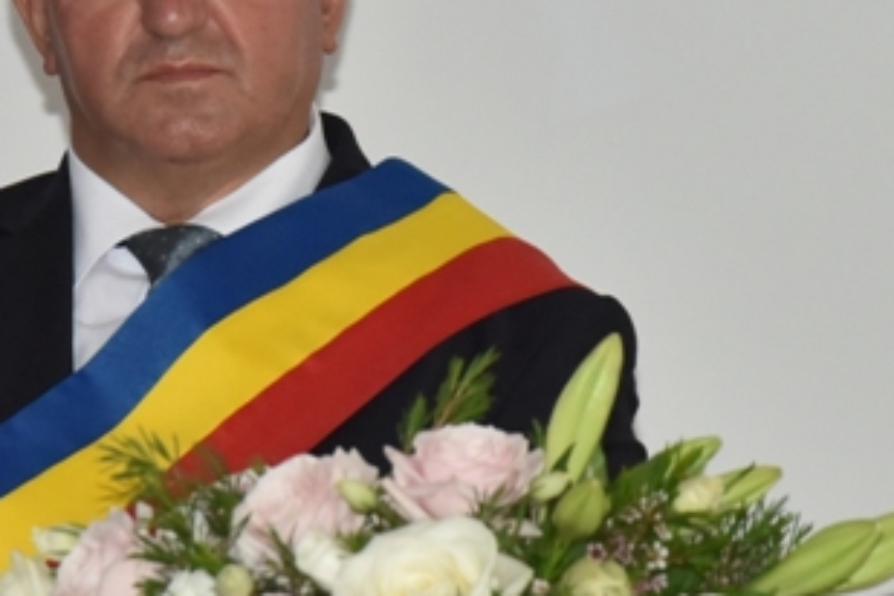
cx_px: 252
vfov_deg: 3.5
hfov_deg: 5.2
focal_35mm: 398
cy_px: 85
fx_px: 9883
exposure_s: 1/250
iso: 2500
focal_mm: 120
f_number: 7.1
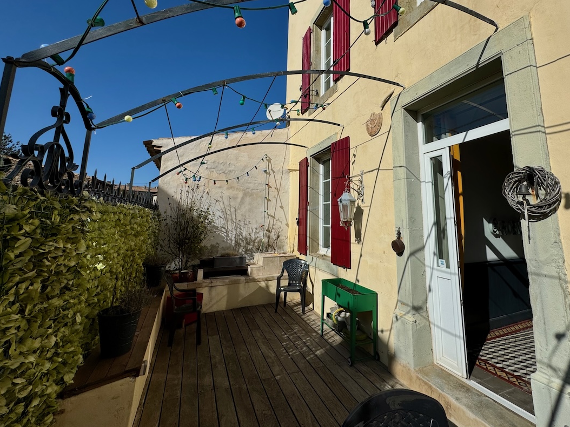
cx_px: 319
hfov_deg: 90.6
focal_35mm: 17
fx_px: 280
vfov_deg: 74.0
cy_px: 171
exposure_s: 1/4367
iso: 40
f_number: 2.2
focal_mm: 2.22
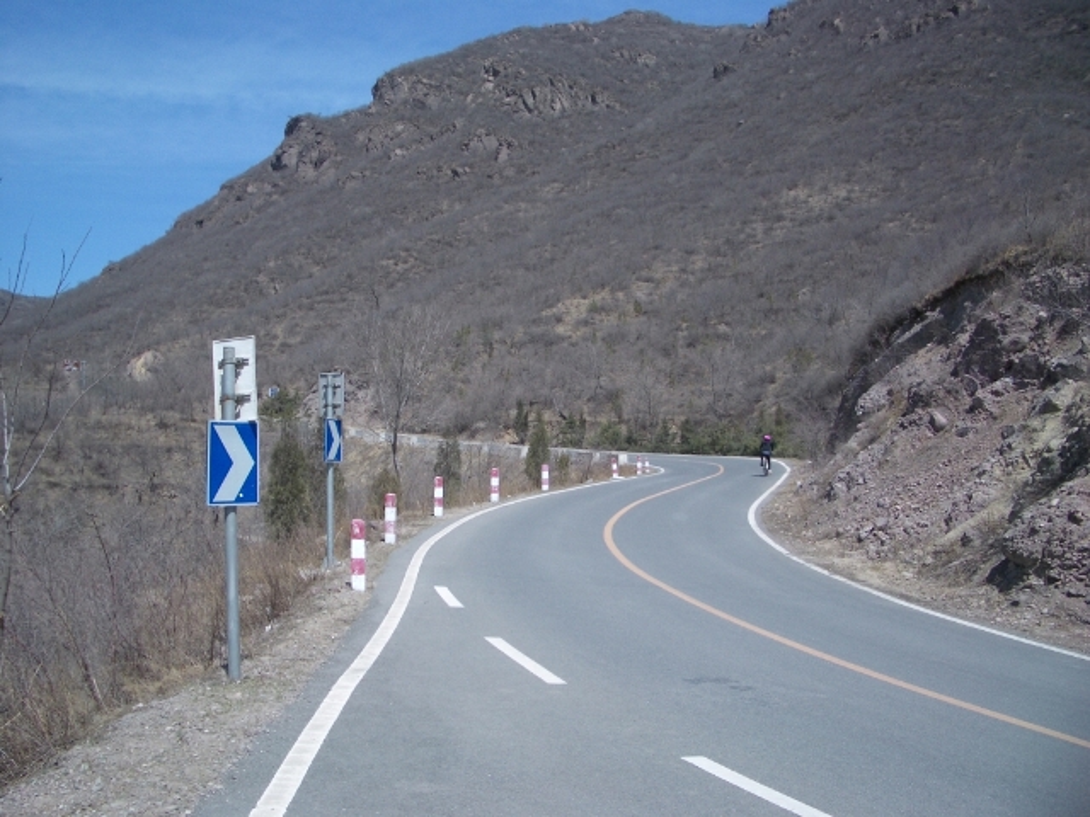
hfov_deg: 52.6
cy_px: 408
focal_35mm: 35
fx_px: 1102
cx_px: 545
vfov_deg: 40.7
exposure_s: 1/640
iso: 50
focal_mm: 5.8
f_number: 4.3
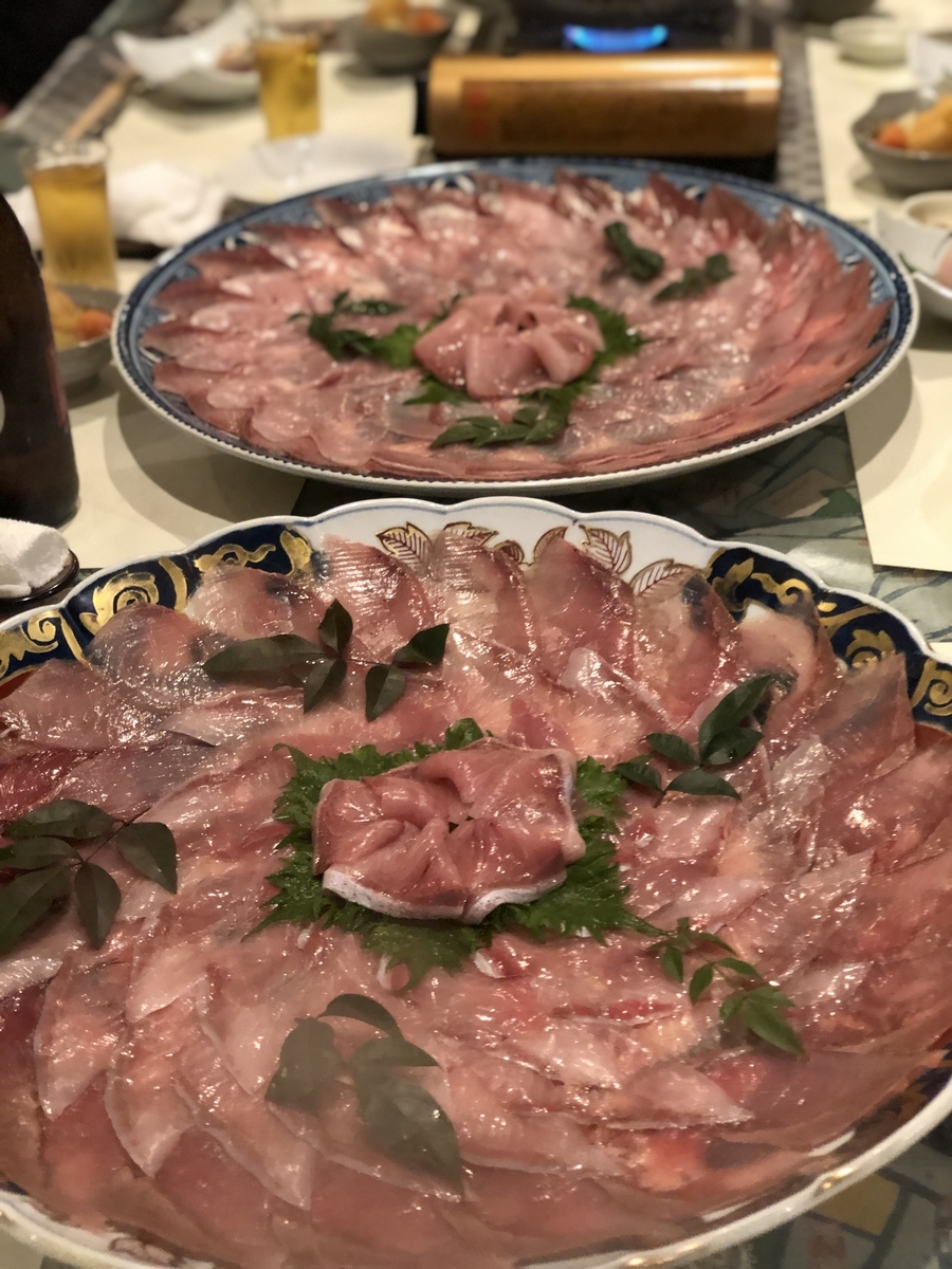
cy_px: 634
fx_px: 1907
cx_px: 476
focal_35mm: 52
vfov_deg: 36.8
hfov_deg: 28.0
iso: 160
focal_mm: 6
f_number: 2.4
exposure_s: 1/9
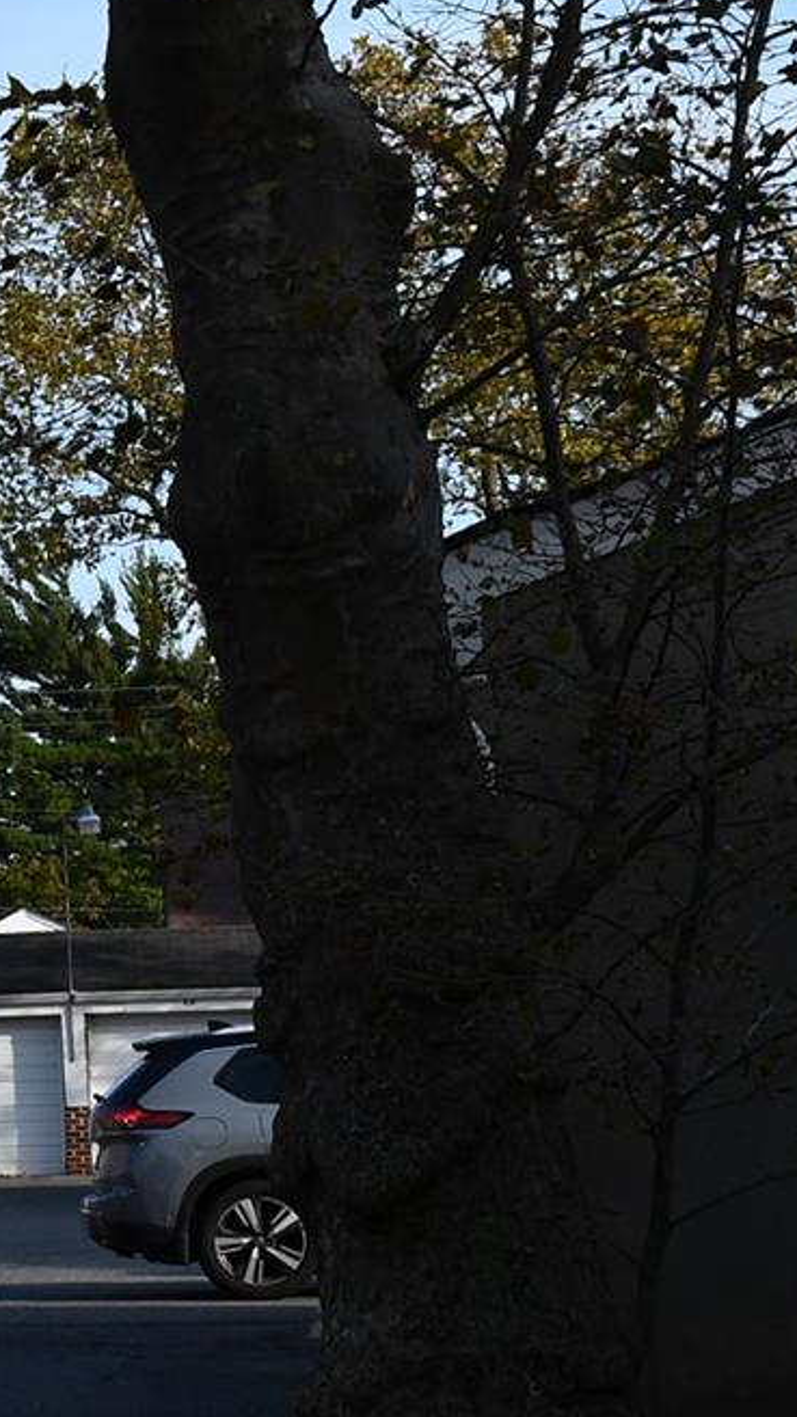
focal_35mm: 170
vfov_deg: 12.7
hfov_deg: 6.8
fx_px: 6387
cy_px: 854
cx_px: -1080
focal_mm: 35
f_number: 8
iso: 125
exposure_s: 1/250
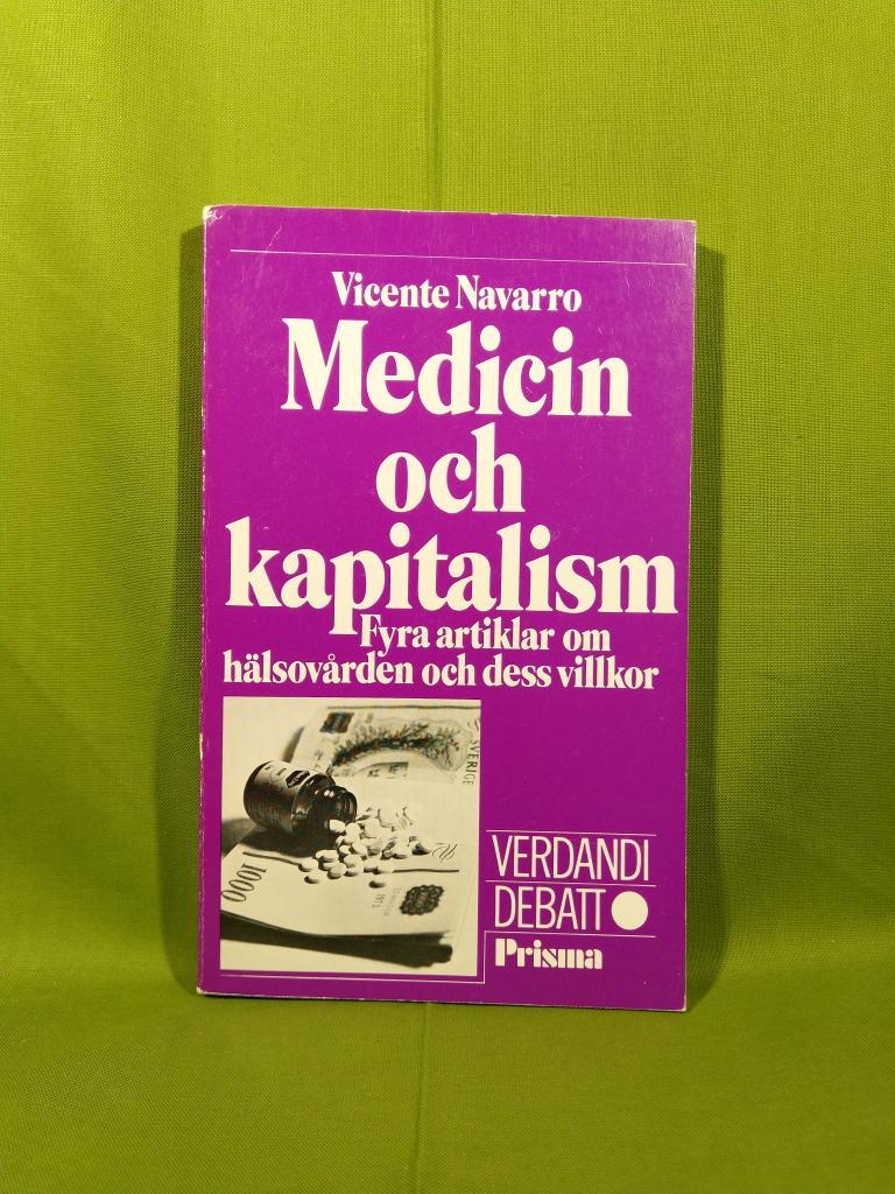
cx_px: 448
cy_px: 597
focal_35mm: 25
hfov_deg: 54.9
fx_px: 862
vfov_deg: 69.4
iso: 100
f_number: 1.75
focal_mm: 4.28
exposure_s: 1/33
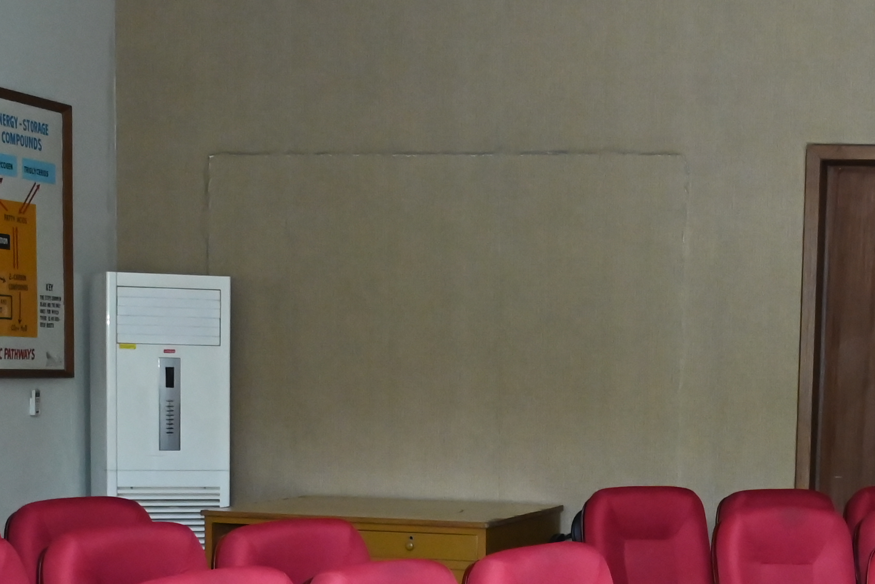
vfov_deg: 12.9
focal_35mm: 103
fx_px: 2504
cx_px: 670
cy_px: 729
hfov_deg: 19.7
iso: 3200
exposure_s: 1/125
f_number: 4
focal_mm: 29
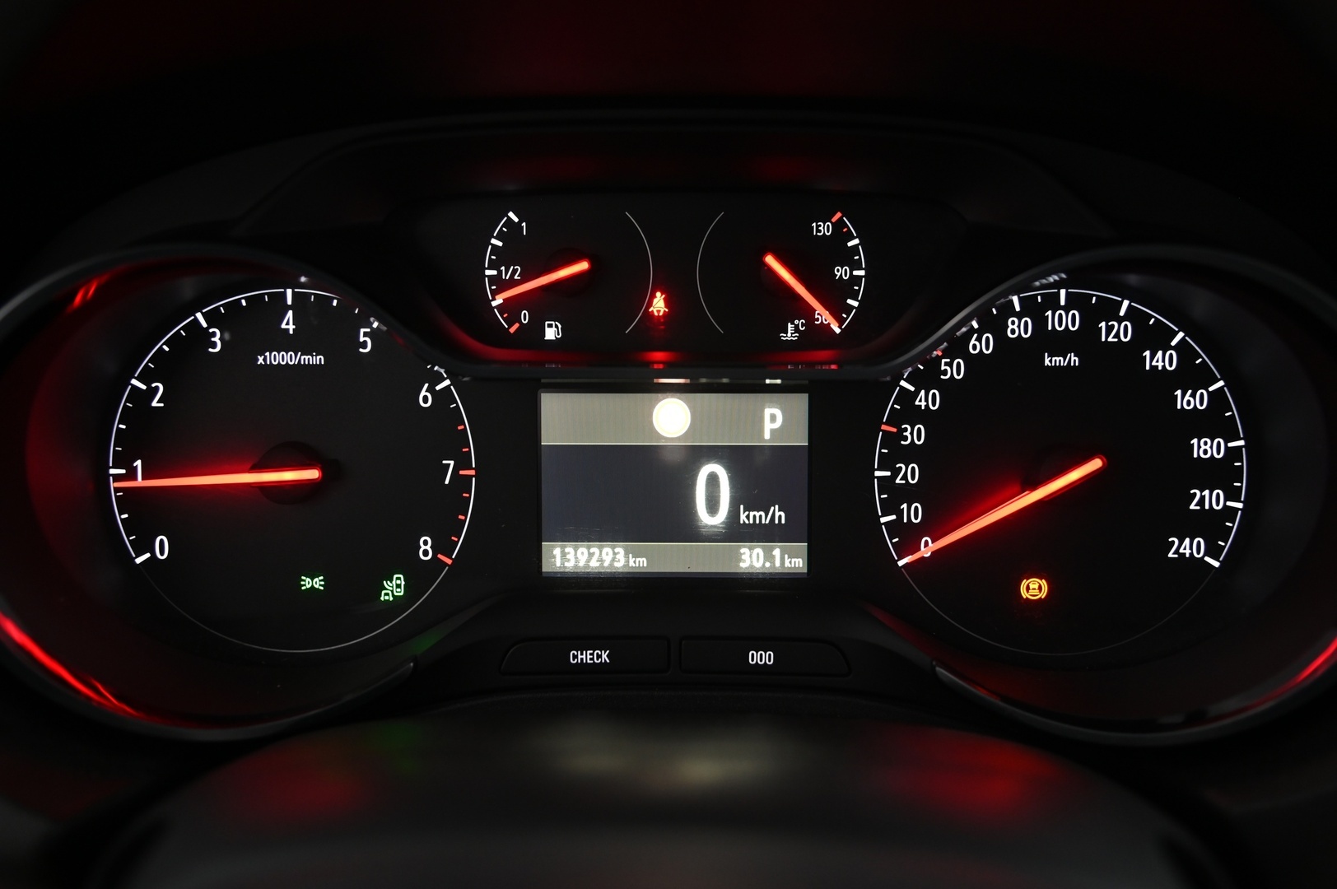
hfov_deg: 44.5
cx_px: 668
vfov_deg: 30.5
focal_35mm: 44
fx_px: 1633
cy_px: 444
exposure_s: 1/30
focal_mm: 44
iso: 2000
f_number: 4
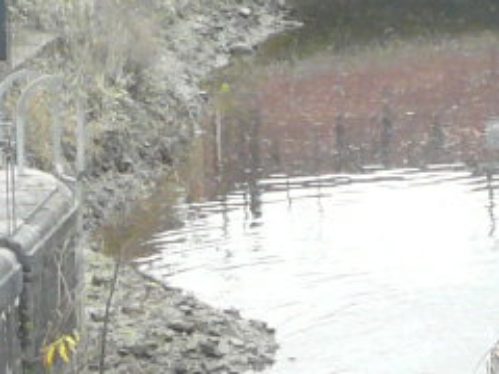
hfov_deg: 10.5
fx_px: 2696
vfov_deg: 7.8
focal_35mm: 187
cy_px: 507
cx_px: 534
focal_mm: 4.6
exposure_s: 1/125
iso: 100
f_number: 2.8
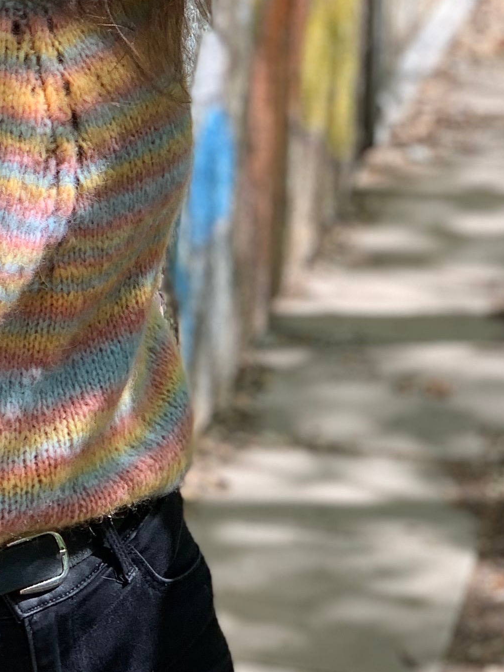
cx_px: -207
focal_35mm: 156
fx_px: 3028
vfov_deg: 12.6
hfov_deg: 9.3
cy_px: 78
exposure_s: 1/122
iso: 20
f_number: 2.4
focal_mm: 6
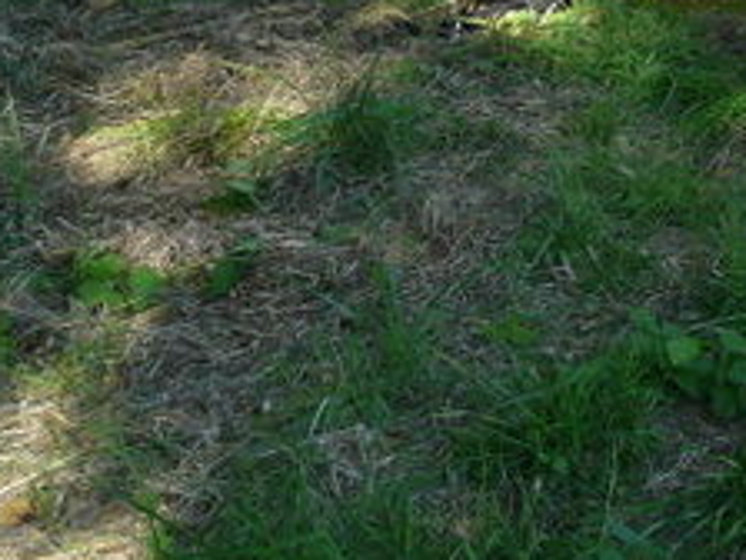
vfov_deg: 14.1
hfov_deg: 16.6
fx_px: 2155
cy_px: -213
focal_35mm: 100
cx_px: 1319
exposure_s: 1/125
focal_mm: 4.6
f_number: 3.6
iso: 100
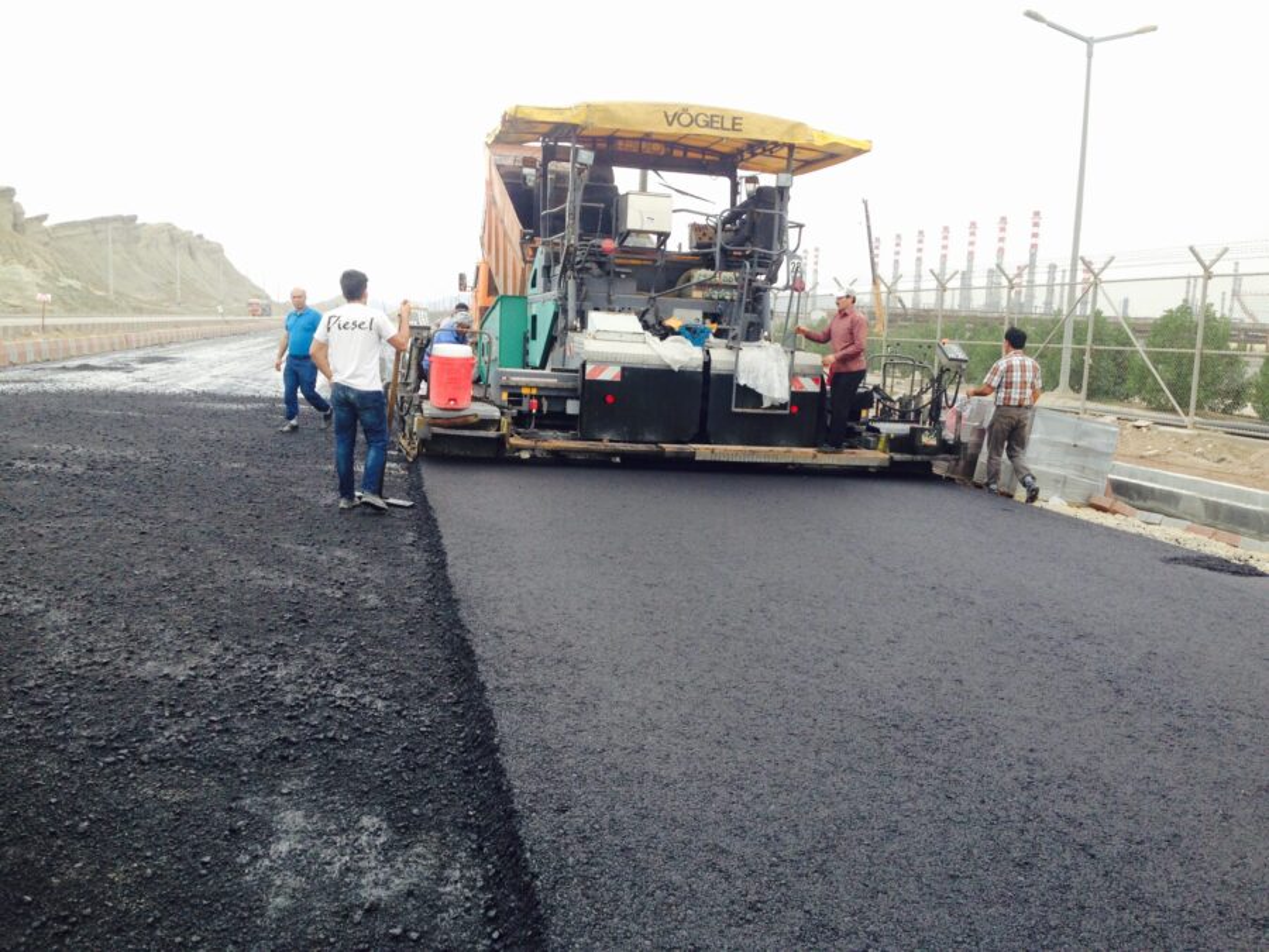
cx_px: 634
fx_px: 1210
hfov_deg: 55.4
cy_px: 476
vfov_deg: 42.9
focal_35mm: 33
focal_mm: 4.12
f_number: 2.4
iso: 50
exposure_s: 1/159
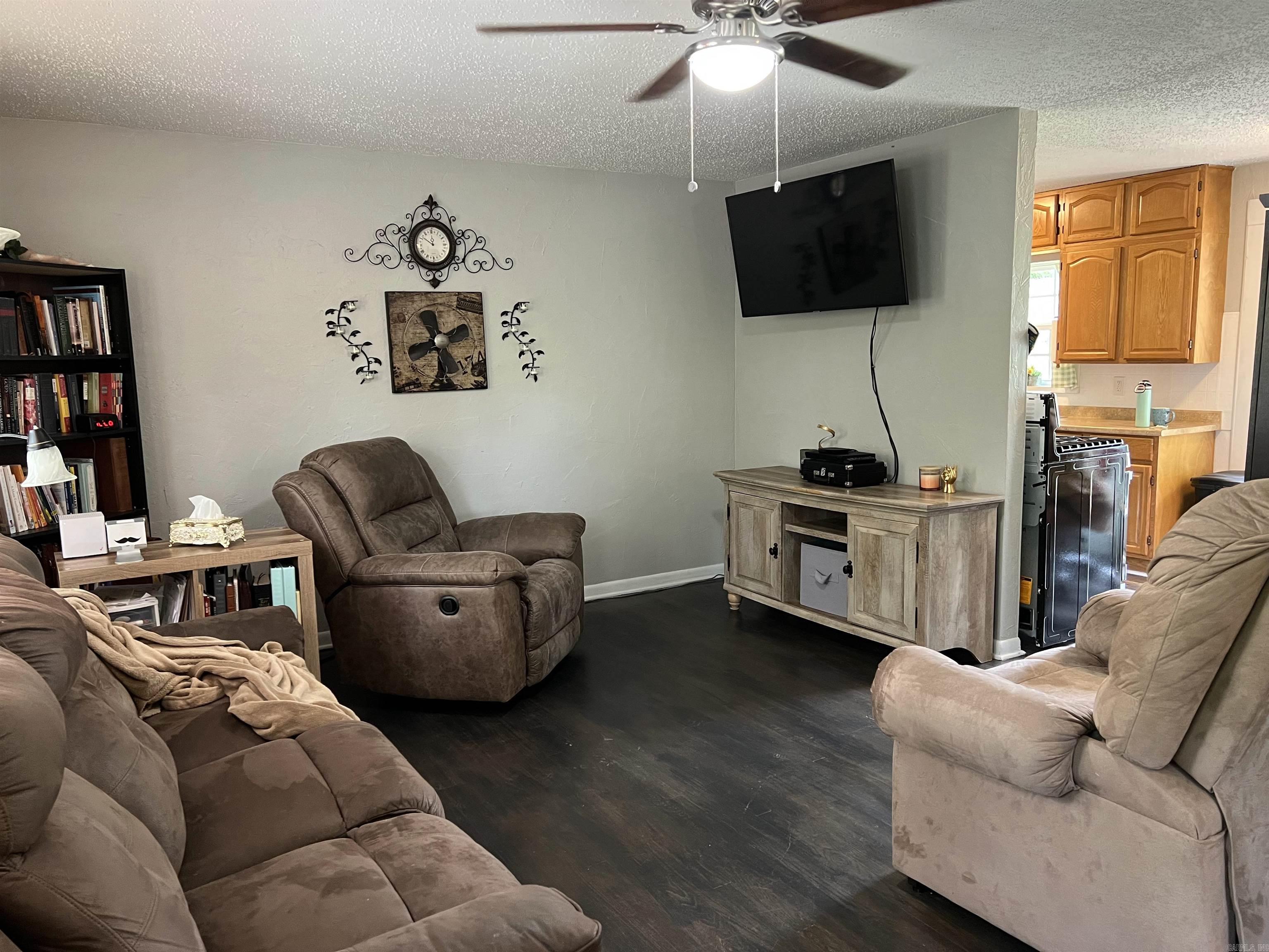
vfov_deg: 53.1
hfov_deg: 67.3
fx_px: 953
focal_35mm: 26
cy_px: 476
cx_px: 634
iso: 400
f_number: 1.5
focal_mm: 5.7
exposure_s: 1/60
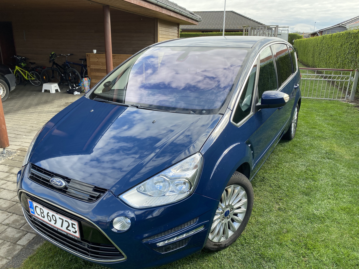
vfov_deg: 53.1
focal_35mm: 26
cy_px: 134
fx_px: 270
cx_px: 180
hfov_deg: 67.3
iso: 32
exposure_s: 1/666
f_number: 1.8
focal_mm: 4.25
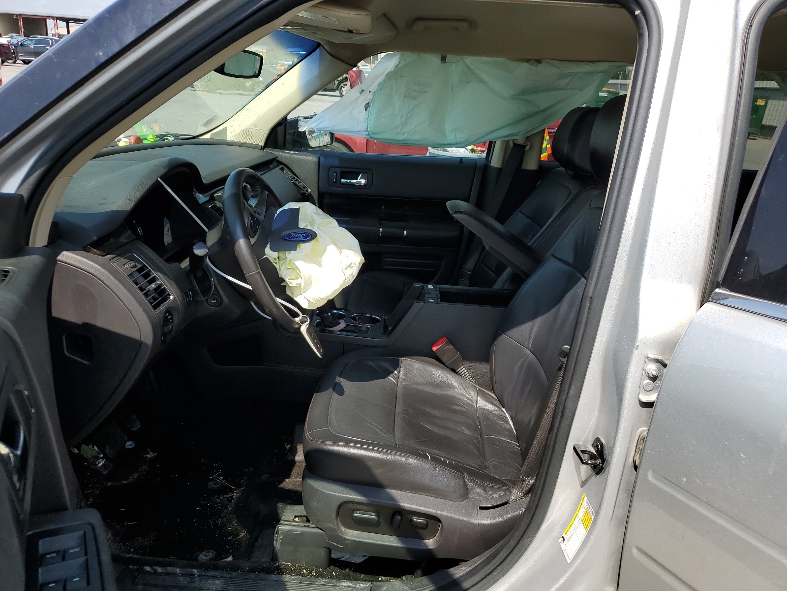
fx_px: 591
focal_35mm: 26
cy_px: 296
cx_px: 394
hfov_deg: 67.3
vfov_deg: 53.1
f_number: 1.5
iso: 50
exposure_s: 1/2000
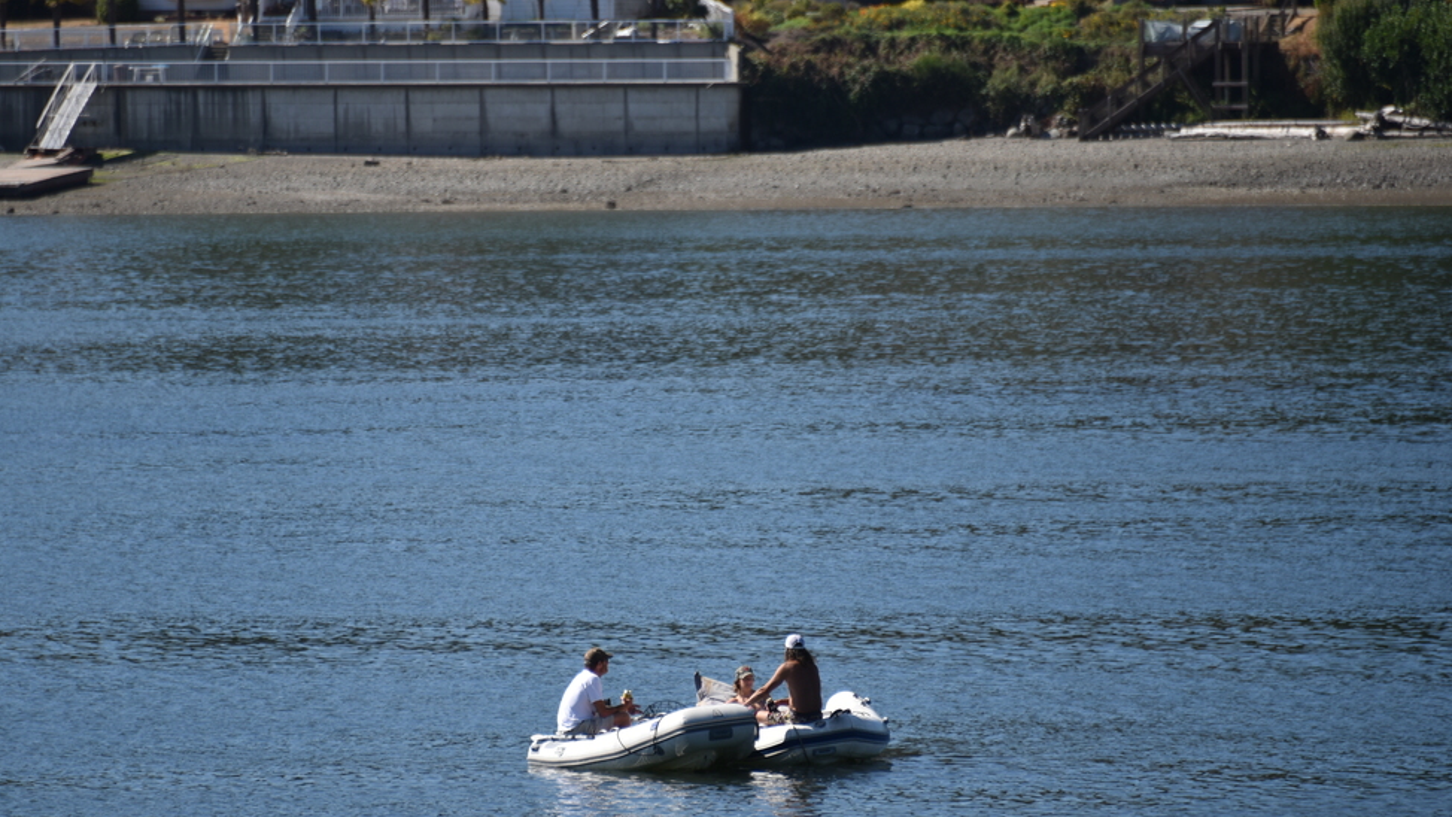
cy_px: 352
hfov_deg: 5.2
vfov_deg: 2.9
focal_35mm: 413
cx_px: 596
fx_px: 15902
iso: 125
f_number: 5.6
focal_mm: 300
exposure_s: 1/640
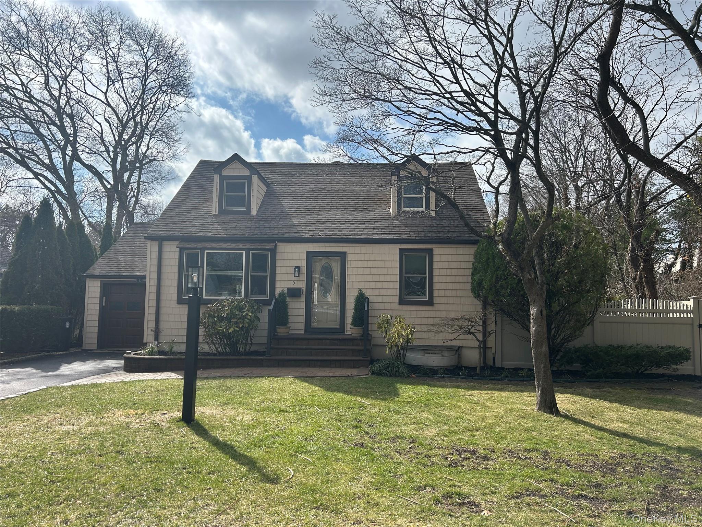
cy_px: 264
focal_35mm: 26
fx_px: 527
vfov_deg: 53.1
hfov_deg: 67.3
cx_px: 351
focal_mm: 5.7
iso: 50
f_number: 1.5
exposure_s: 1/5882
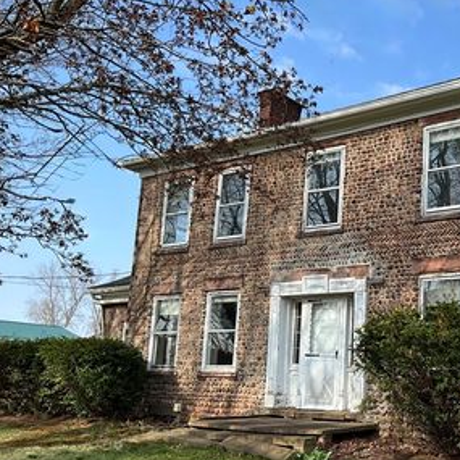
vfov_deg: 37.5
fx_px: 677
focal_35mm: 45
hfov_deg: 35.9
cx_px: 391
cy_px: 266
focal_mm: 3
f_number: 1.8
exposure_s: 1/978
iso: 25
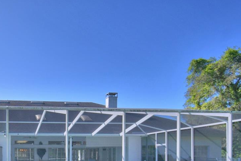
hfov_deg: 51.3
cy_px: 159
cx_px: 29
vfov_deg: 36.2
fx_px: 221
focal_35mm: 33
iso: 100
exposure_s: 1/1000
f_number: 4.5
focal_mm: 10
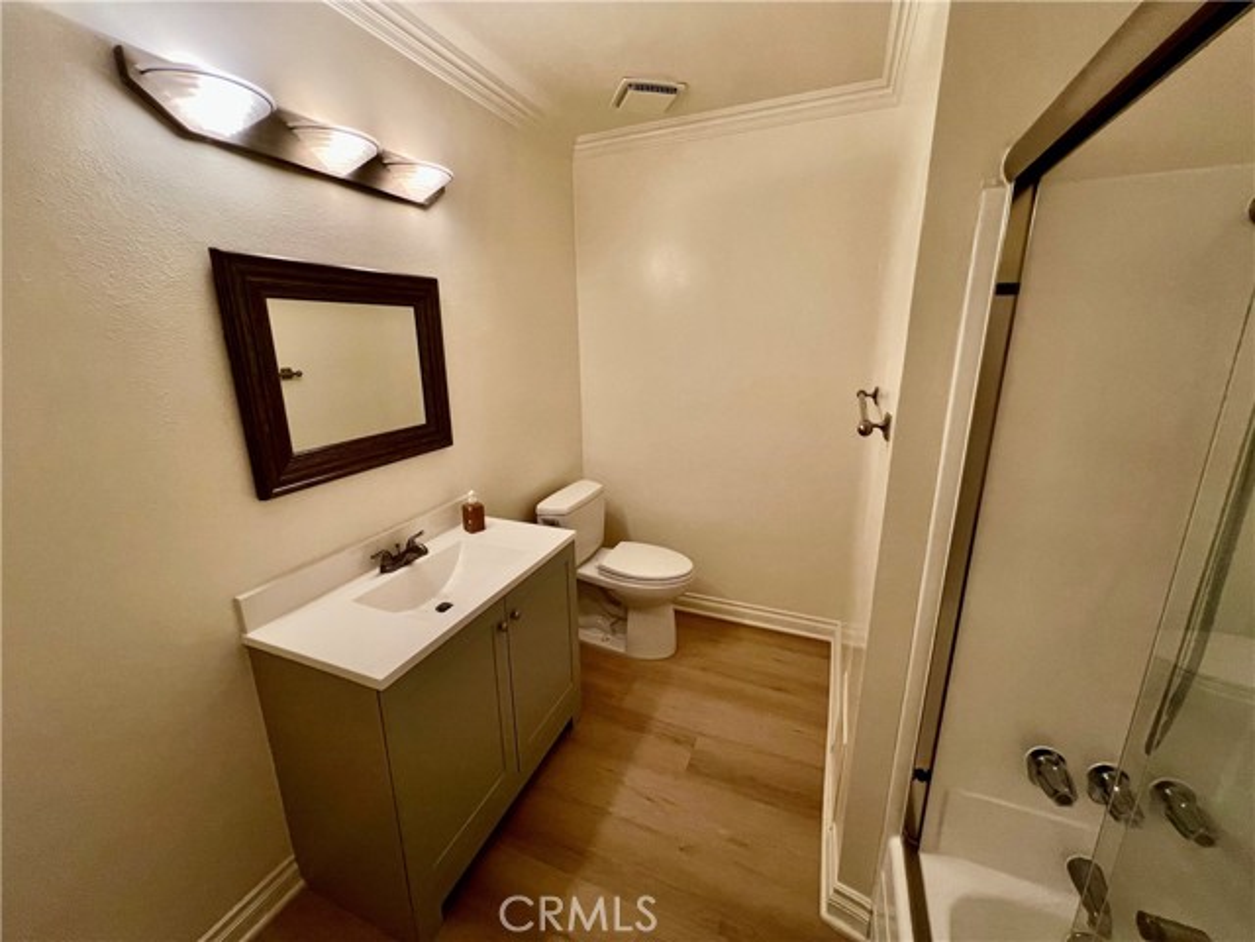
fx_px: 471
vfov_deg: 89.9
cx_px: 628
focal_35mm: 13
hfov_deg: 106.2
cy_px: 471
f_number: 1.8
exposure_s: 1/120
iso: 80
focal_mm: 1.57
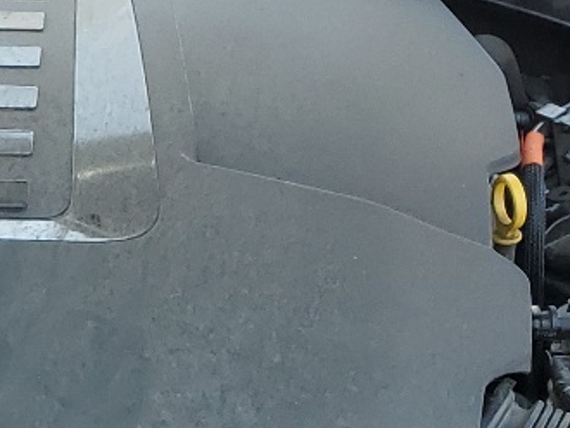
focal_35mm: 126
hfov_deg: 15.0
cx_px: -142
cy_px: 635
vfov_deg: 11.3
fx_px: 2076
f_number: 1.5
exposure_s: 1/357
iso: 50
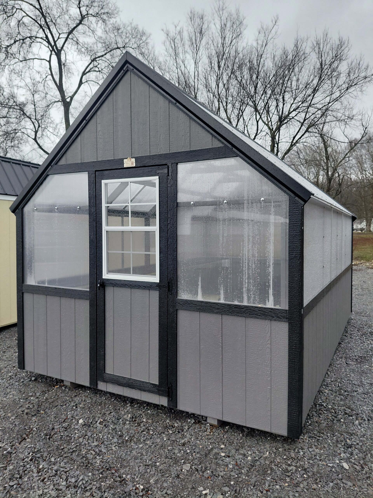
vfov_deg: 69.4
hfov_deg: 54.9
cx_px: 186
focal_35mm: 25
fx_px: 359
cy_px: 249
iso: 50
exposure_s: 1/191
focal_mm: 4.69
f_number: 1.8
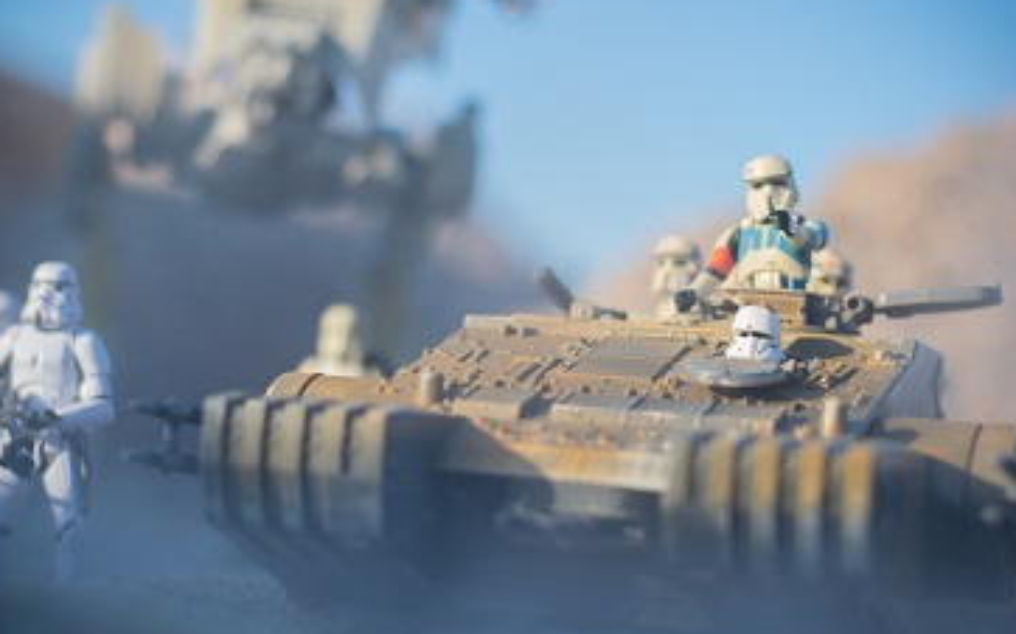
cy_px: 288
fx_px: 2408
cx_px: 505
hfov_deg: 23.8
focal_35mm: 87
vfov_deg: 15.0
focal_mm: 50
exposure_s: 1/1600
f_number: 2.8
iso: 200
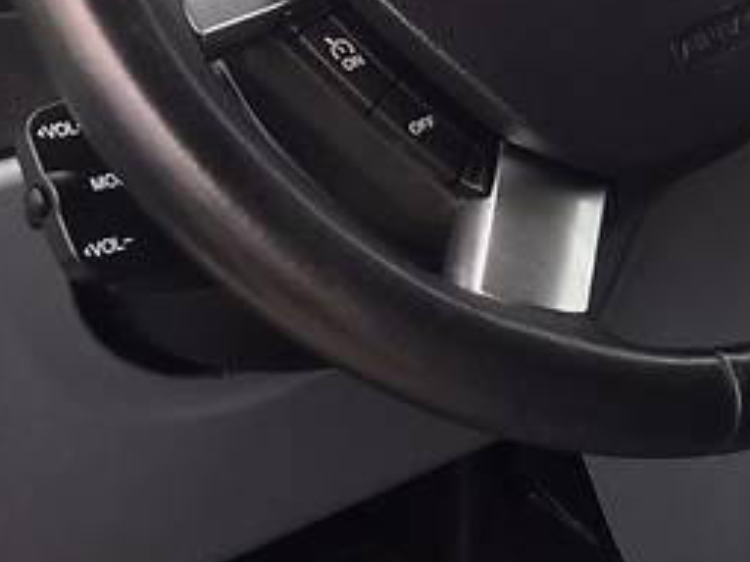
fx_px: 1971
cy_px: -32
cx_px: 832
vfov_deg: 15.8
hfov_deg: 20.5
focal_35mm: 91
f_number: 2.2
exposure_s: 1/100
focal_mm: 4.2
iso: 32
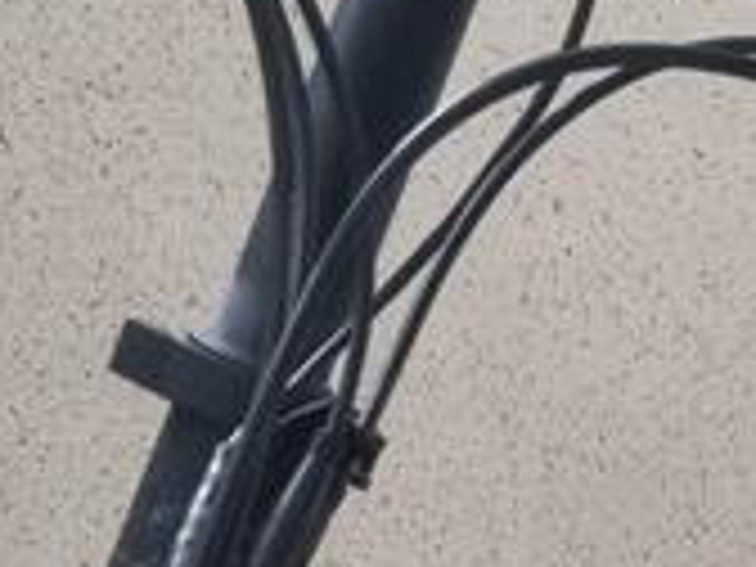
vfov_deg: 6.8
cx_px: 1058
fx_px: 4324
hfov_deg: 9.8
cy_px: 1624
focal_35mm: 198
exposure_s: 1/120
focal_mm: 5.4
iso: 250
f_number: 1.8
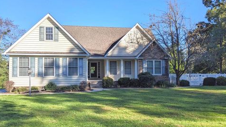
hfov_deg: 62.6
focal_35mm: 31
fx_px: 186
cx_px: 115
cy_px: 64
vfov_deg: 37.8
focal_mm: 4.38
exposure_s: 1/3356
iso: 49
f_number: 1.73
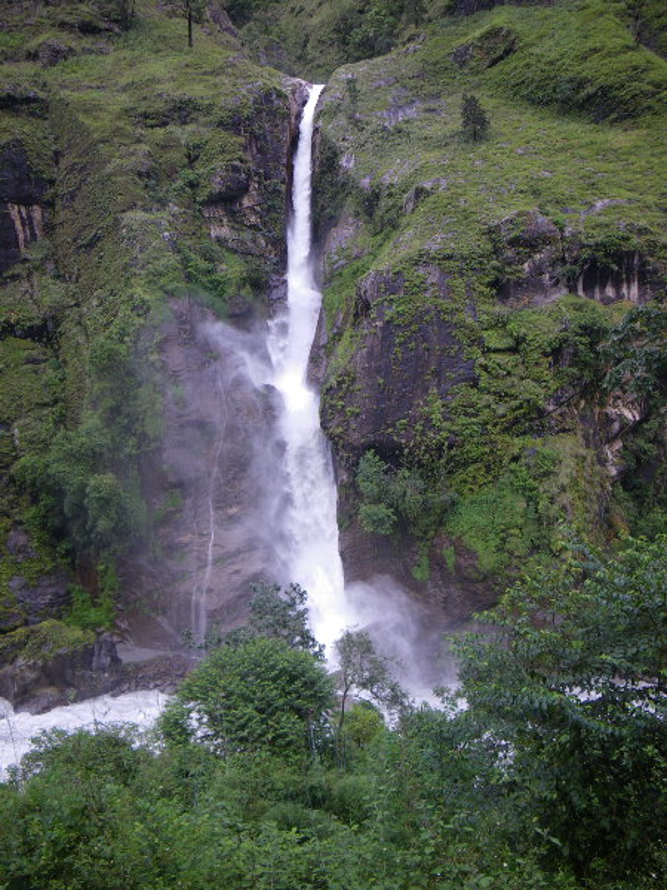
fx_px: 719
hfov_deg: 49.7
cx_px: 334
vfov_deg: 63.4
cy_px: 445
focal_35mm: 28
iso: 50
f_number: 3.5
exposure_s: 1/80
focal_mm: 5
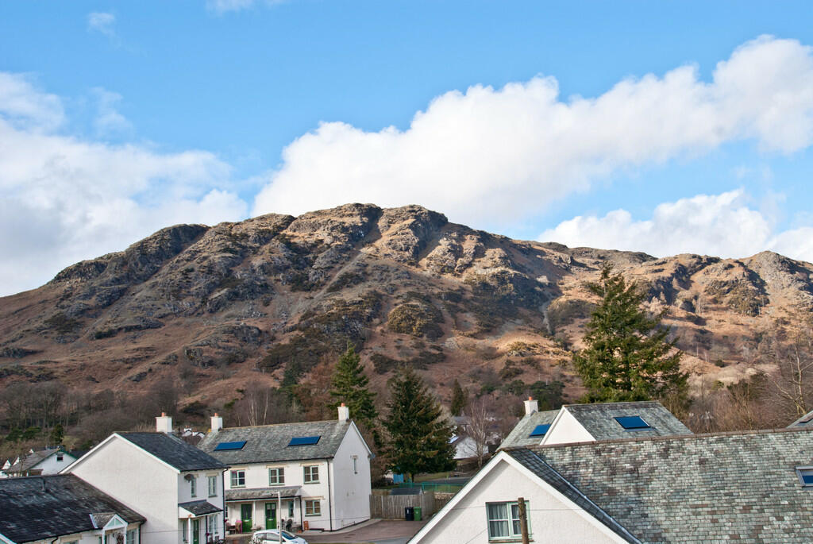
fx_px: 814
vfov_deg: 37.0
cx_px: 406
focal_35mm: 36
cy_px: 272
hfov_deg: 53.1
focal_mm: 24
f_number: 10
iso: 100
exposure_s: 1/100
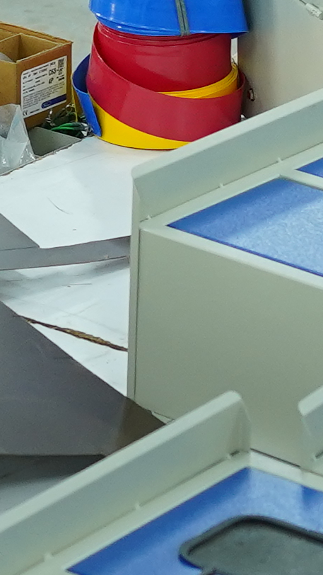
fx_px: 4125
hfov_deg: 4.5
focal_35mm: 271
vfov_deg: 7.9
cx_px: -50
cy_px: -25
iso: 800
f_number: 3.2
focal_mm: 35
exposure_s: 1/125
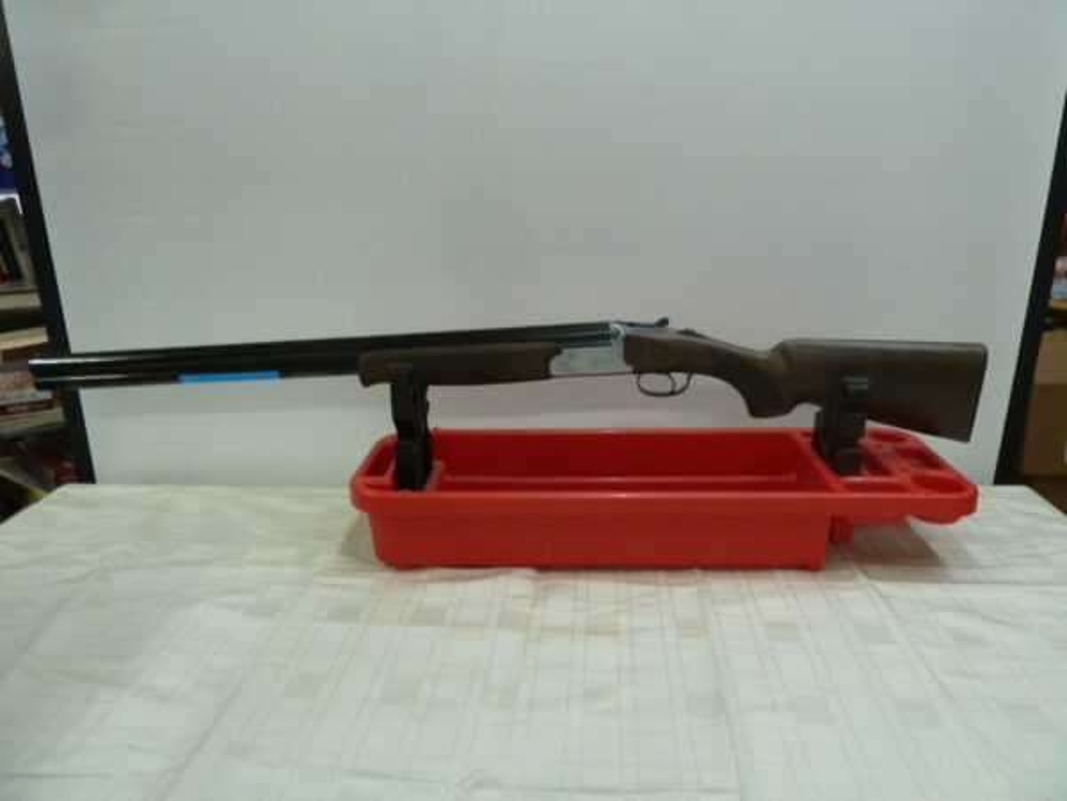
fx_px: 771
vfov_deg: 54.9
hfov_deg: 69.4
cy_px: 400
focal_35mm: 25
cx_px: 534
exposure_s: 1/30
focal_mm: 4.1
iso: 250
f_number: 3.3
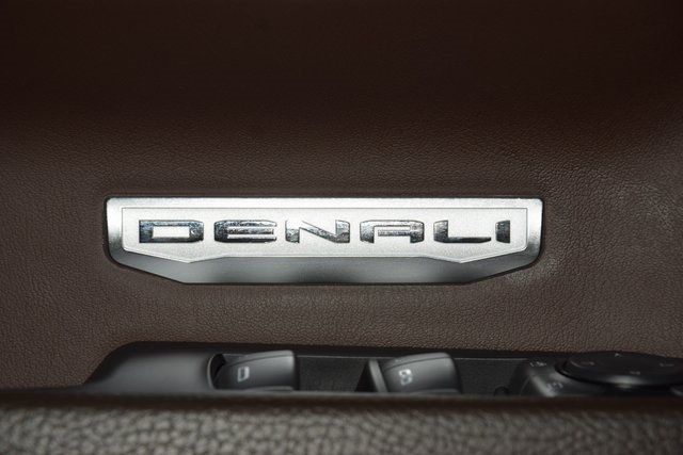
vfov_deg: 13.0
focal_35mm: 105
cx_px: 342
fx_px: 1992
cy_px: 228
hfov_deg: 19.5
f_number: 8
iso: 100
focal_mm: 70
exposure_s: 1/125
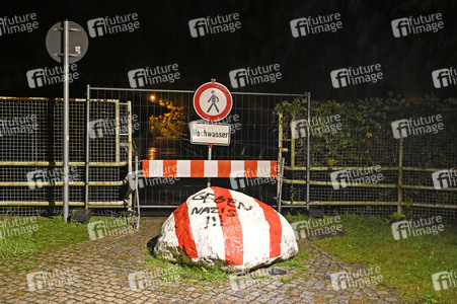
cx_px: 228
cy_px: 152
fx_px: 520
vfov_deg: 32.6
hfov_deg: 47.4
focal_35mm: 41
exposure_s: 1/60
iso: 6400
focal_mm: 41
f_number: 2.8
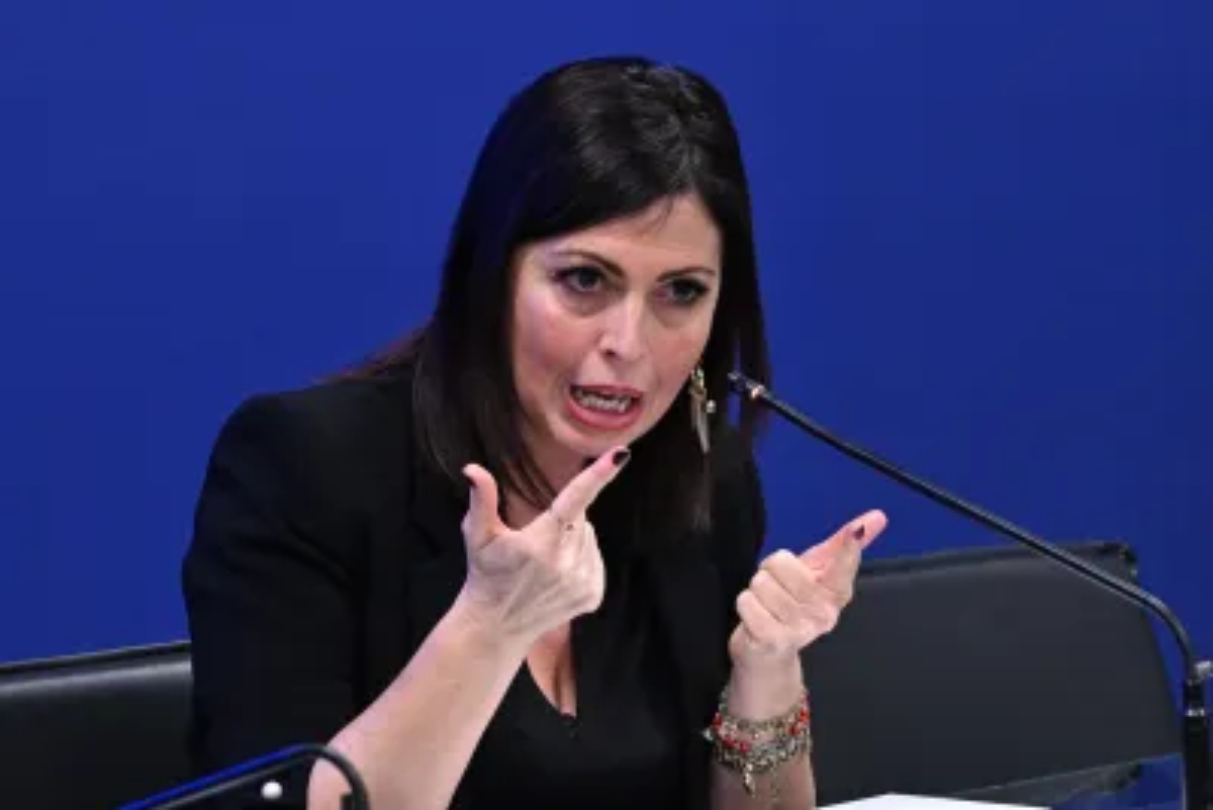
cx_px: 606
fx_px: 6067
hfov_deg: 11.4
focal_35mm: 180
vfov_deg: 7.6
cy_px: 405
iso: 2500
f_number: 4.5
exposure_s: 1/200
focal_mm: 120
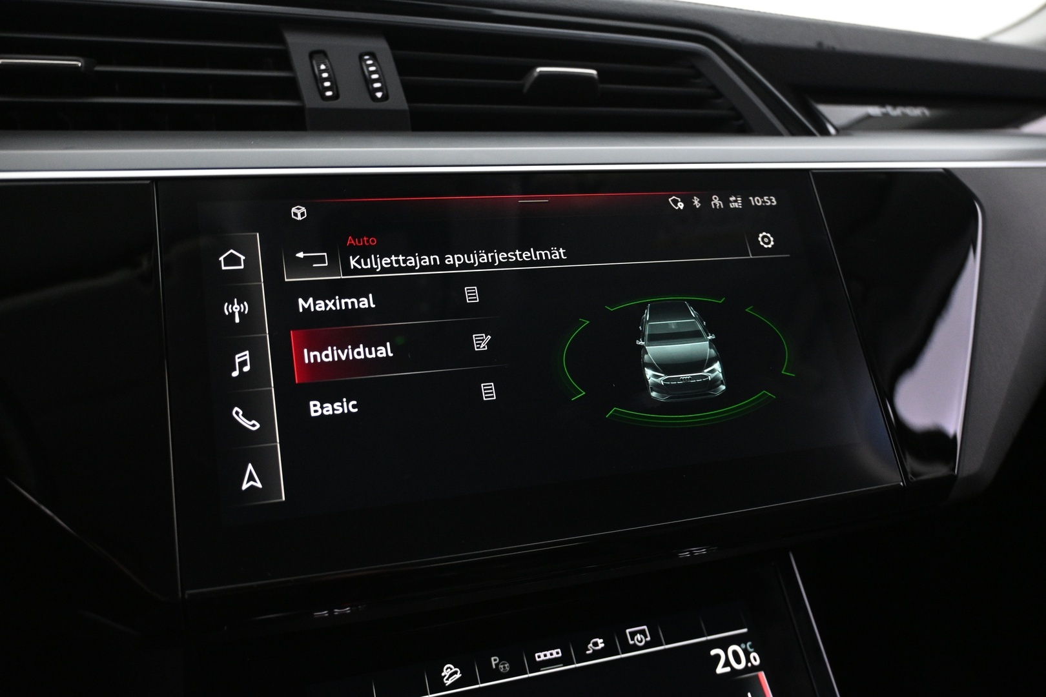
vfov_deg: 42.6
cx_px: 523
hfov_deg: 60.7
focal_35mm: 31
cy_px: 348
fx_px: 893
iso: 1600
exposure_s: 1/25
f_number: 3.8
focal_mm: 20.5
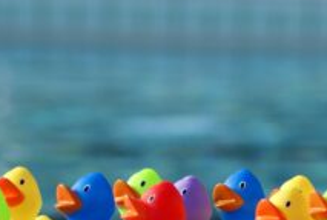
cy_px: 88
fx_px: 4615
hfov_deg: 4.1
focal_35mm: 507
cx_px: 309
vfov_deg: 2.7
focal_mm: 120
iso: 100
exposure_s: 1/400
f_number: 5.6
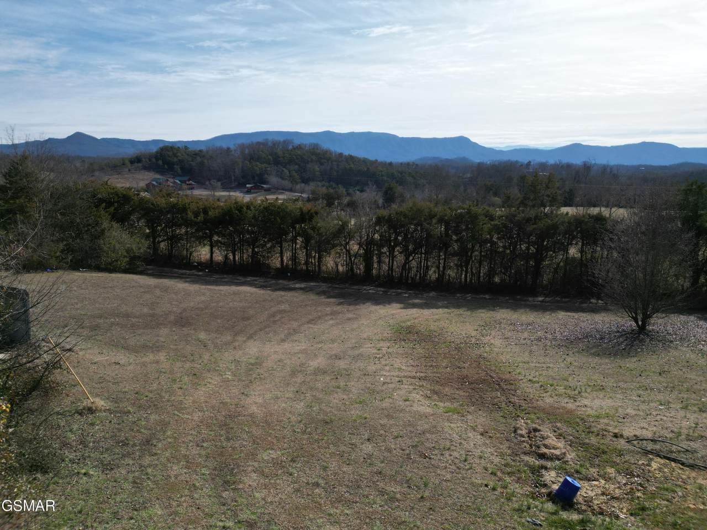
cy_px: 265
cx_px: 354
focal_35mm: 24
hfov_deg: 71.6
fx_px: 490
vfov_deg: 56.8
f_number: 1.7
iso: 130
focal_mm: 6.72
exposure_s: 1/5000
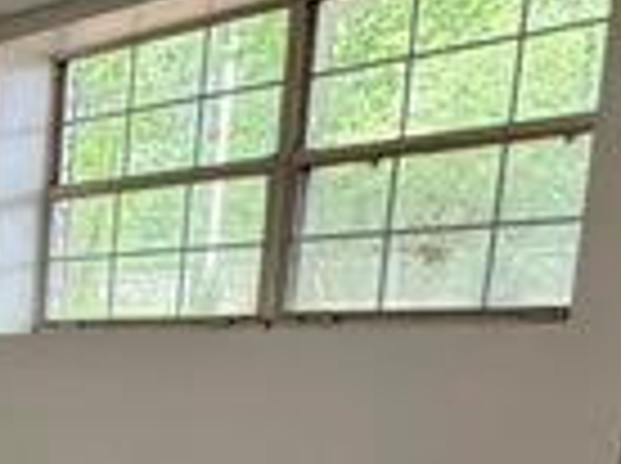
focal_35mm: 65
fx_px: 1164
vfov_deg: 21.0
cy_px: 550
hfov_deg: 22.6
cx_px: -382
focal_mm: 2.22
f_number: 2.2
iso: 200
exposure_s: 1/120
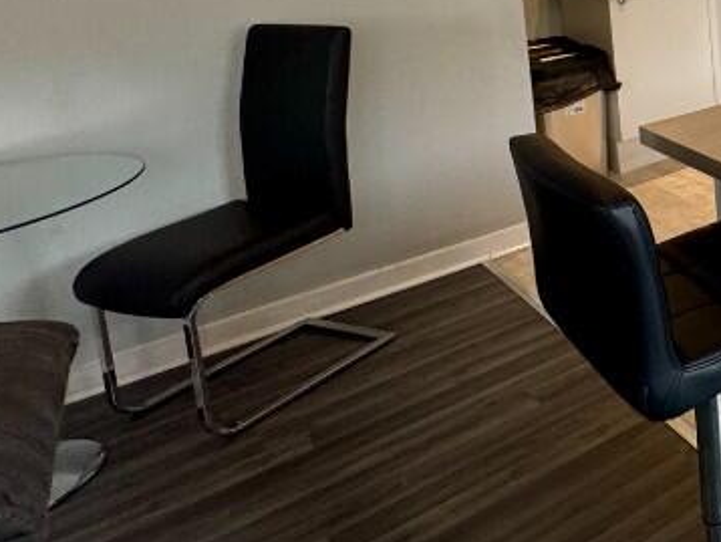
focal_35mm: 40
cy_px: -46
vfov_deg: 32.0
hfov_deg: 32.1
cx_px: 987
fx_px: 834
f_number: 2.2
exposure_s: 1/50
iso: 200
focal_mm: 2.22
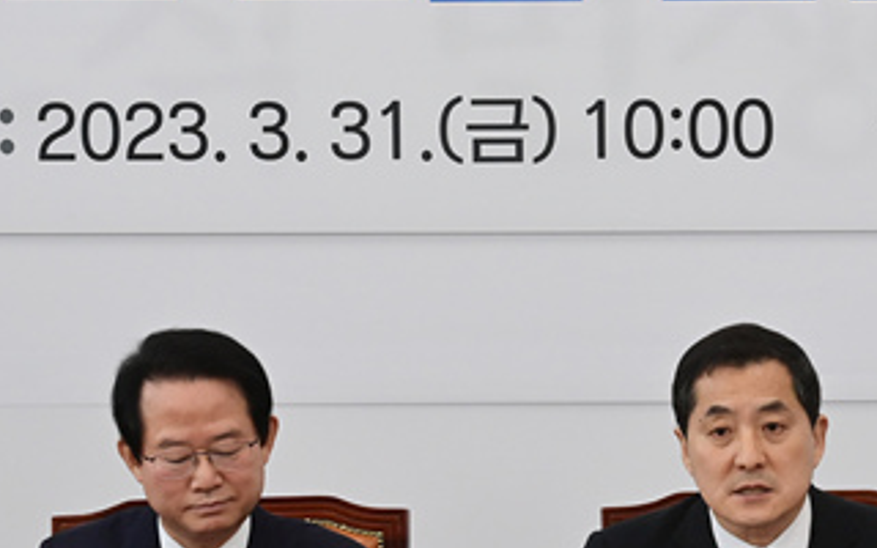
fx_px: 3896
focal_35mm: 163
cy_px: 325
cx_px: 734
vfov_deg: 8.0
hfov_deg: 12.8
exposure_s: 1/200
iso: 4000
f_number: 10
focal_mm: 80
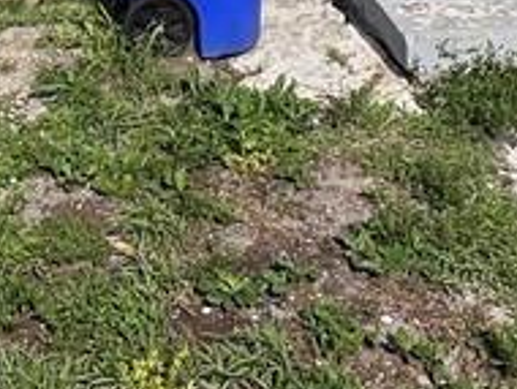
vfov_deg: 16.9
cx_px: 188
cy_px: -335
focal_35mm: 70
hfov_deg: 27.6
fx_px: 1047
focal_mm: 1.57
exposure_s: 1/5236
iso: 40
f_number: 1.8
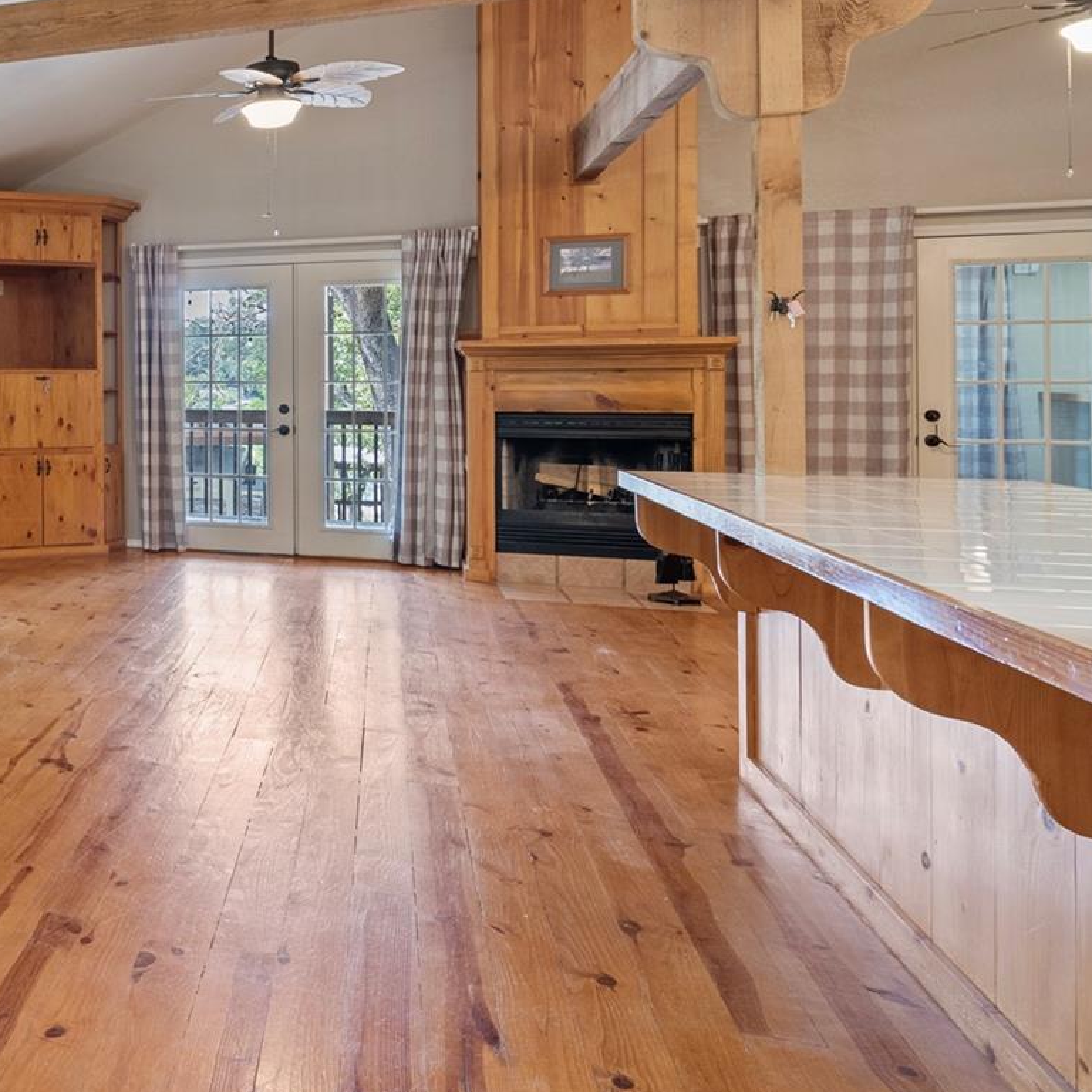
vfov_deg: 47.8
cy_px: 375
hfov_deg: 36.6
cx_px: -235
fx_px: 1213
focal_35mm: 34
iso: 400
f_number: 8
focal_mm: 15
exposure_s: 1/4
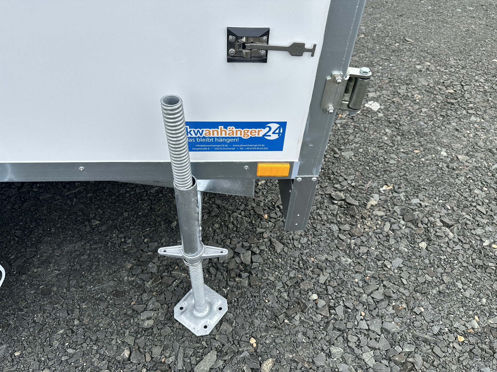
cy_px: 186
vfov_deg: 56.8
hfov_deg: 71.6
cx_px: 248
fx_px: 345
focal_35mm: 24
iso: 80
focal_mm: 6.86
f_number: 1.78
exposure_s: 1/1393
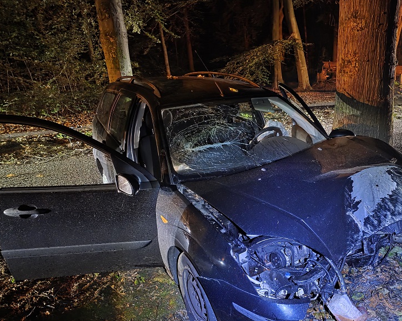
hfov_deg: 56.4
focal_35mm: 31
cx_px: 255
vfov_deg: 46.7
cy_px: 198
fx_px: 369
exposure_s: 1/16.7
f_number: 1.7
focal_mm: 6.3
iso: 2500
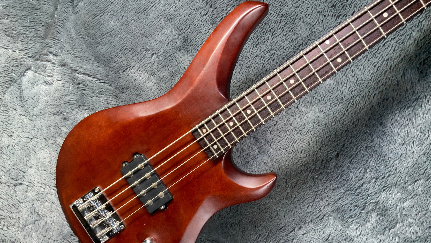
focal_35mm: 32
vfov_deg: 36.5
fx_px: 366
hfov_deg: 61.0
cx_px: 214
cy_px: 151
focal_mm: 3
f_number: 1.8
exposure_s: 1/60
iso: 200
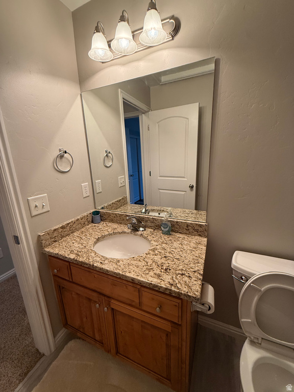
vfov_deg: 102.1
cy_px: 196
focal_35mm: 14
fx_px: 159
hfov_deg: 85.7
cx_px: 147
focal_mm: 2.22
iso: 320
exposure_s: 1/120
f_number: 2.2
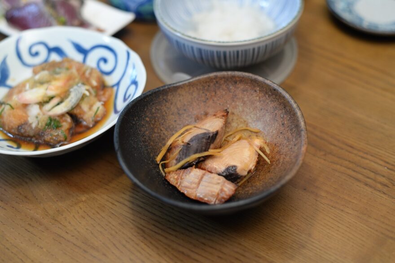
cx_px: 198
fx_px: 548
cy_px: 132
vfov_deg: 27.0
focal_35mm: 50
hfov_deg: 39.6
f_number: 2.8
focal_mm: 50
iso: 500
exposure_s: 1/60
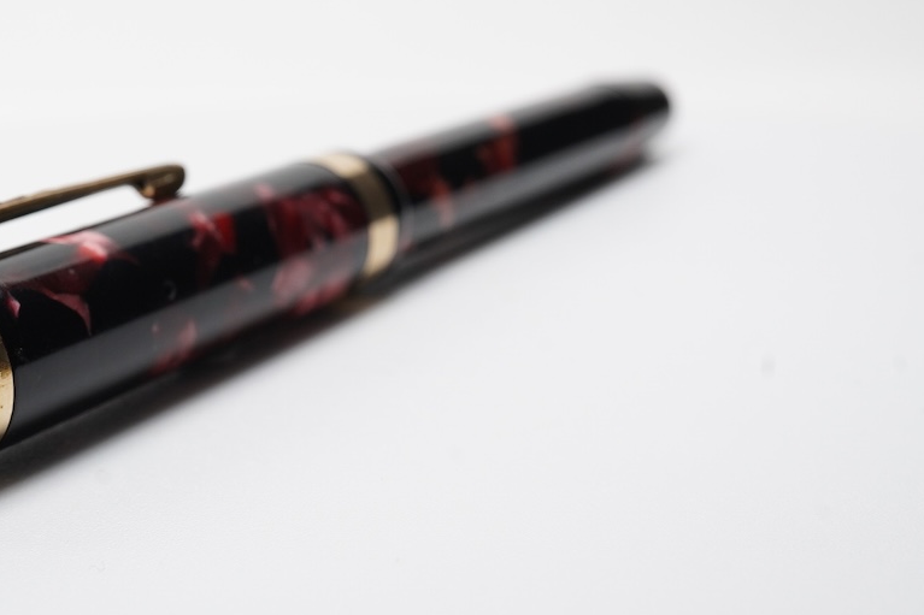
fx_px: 1694
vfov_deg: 20.6
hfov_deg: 30.2
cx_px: 285
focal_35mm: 66
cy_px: 356
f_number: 18
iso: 400
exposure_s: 1/100
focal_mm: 30
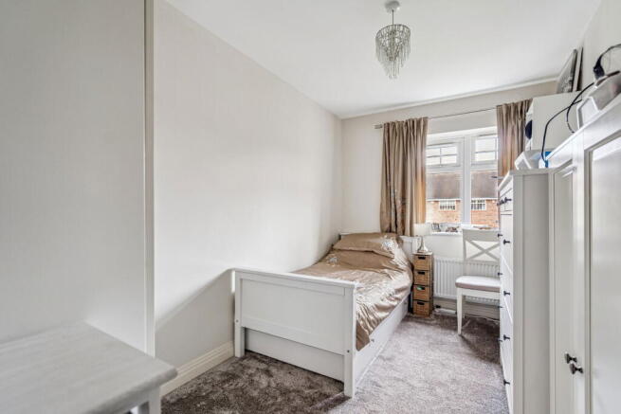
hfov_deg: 96.7
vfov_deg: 73.8
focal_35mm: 16
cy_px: 207
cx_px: 310
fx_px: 276
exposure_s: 1/5
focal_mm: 16
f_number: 4.5
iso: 320
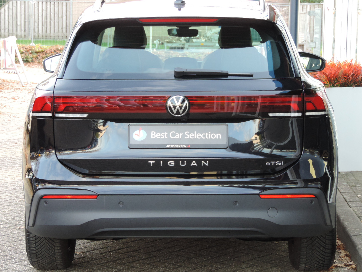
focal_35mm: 105
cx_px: 181
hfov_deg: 18.7
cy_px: 136
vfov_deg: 14.1
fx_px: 1098
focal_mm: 18.7
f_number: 4.2
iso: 400
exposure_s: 1/50
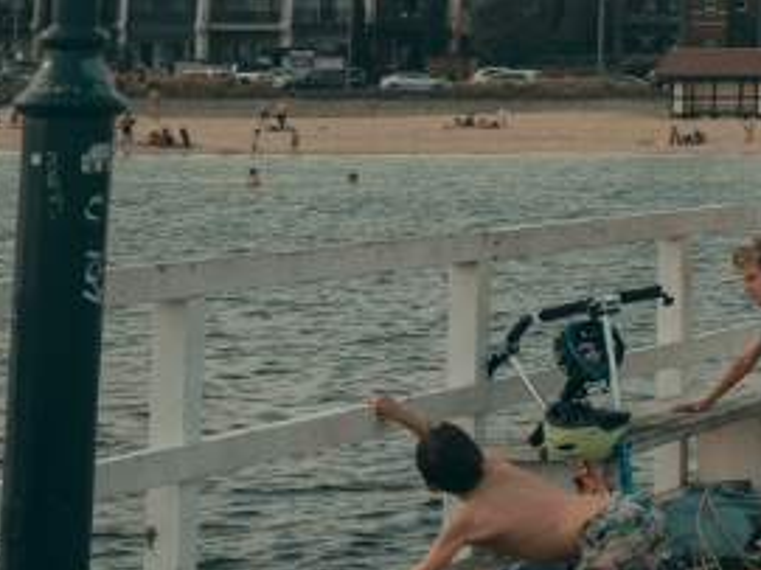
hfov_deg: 10.5
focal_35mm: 155
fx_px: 3406
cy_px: -223
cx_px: 1952
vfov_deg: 9.4
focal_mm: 35
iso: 200
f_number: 5
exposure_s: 1/900
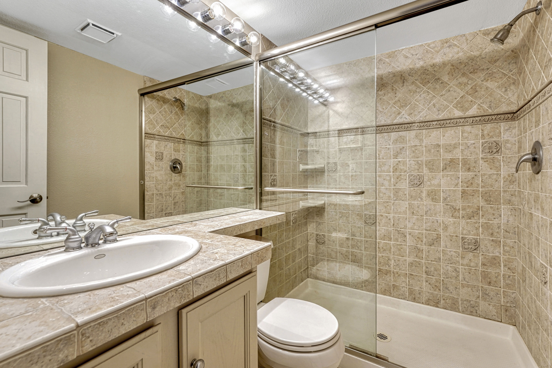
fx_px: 238
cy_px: 184
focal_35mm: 16
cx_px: 276
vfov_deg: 75.5
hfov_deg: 98.5
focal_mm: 15.5
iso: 400
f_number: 8
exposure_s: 1/5
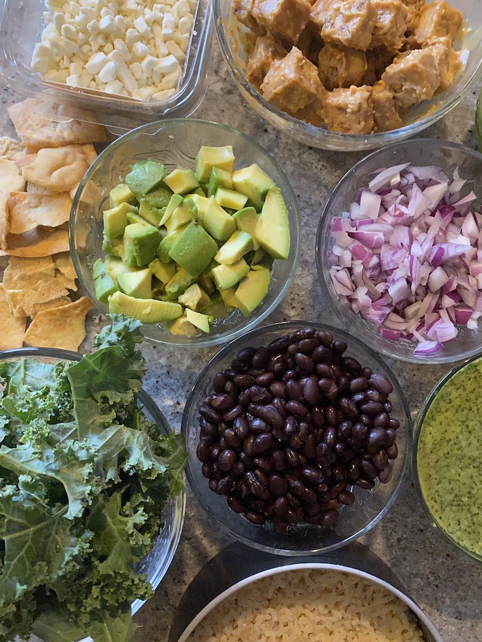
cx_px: 241
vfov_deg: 65.3
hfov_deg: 51.4
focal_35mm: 27
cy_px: 314
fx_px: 501
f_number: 1.8
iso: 500
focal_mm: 4.25
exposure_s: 1/40
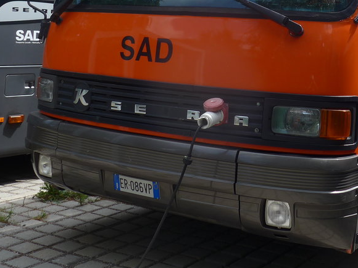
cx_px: 285
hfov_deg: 31.4
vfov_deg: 23.5
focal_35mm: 60
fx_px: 621
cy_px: 9
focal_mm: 6
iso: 80
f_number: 2.8
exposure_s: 1/800
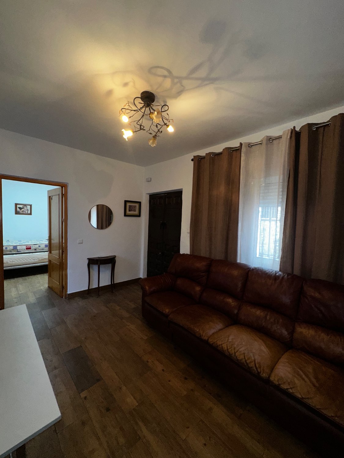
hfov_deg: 85.7
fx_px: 186
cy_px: 229
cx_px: 172
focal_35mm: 14
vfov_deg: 102.1
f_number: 2.2
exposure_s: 1/50
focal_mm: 2.22
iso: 80
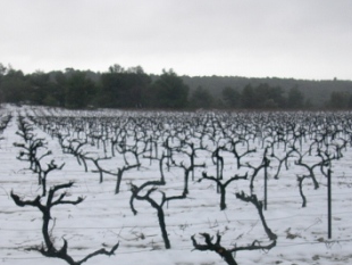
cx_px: 159
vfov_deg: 22.5
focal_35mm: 65
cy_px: 180
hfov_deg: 29.8
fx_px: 661
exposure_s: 1/58.6
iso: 70
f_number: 2.9
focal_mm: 6.7
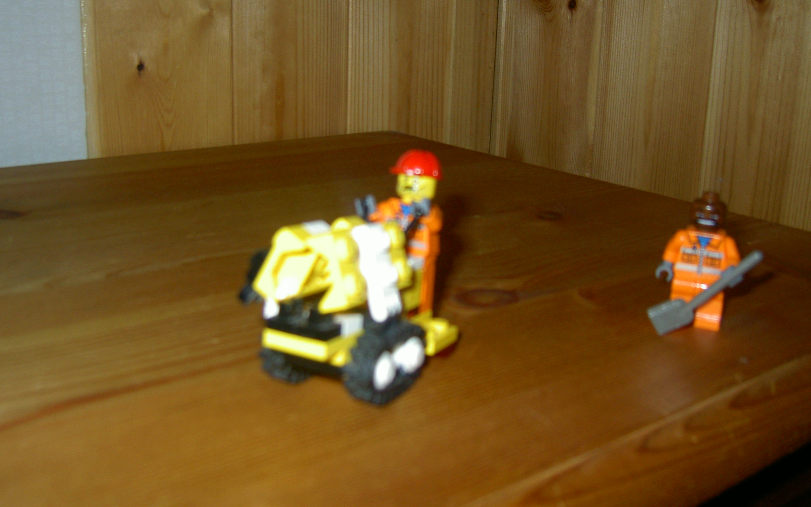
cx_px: 400
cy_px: 203
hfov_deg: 52.7
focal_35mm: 37
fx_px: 818
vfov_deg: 34.3
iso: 100
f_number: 2.8
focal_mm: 5.6
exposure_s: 1/60
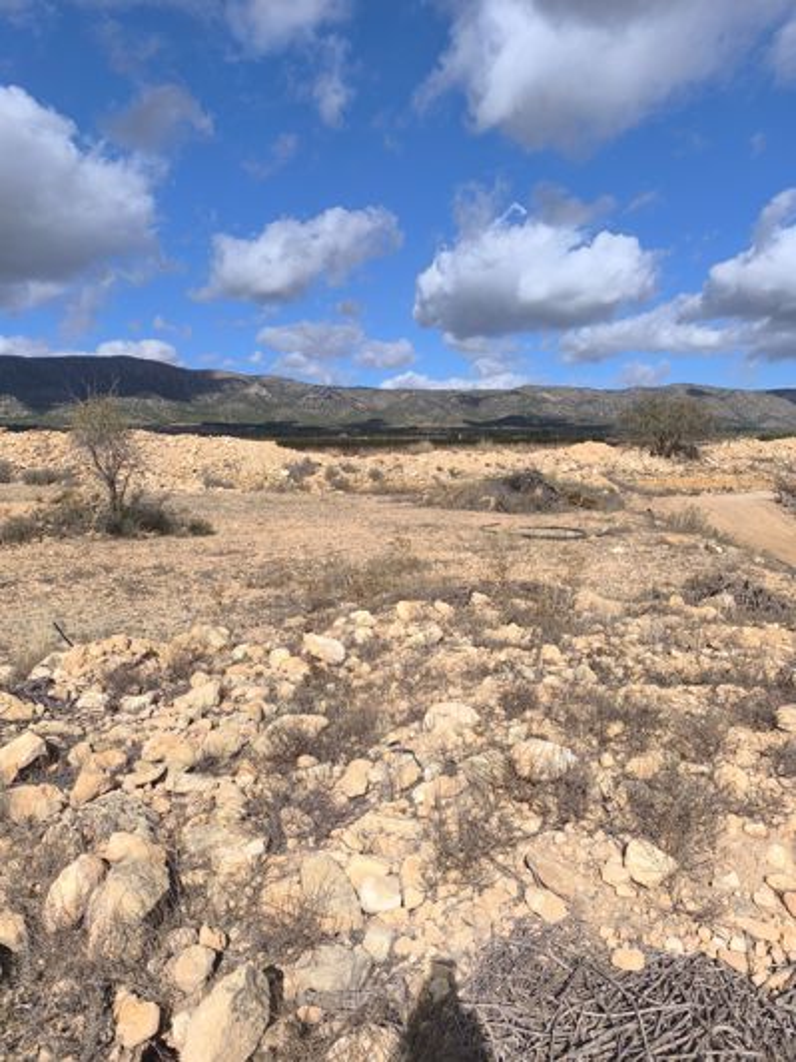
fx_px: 705
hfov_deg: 58.9
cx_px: 398
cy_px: 531
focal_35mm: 23
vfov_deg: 73.9
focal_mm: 6.14
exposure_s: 1/1522
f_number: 1.65
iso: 50
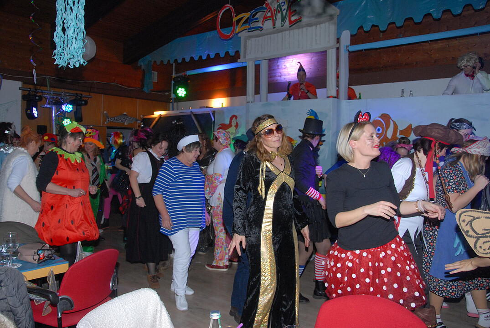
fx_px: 368
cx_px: 245
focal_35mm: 27
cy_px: 164
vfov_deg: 48.1
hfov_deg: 67.3
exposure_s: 1/60
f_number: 6.3
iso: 500
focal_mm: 18
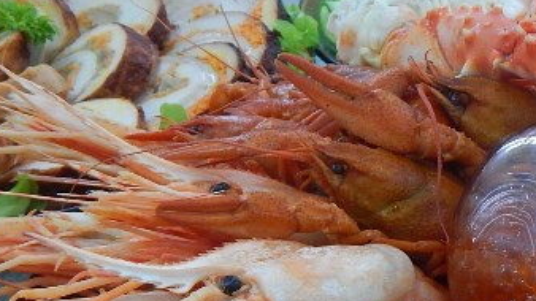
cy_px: 349
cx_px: 587
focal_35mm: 94
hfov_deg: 21.5
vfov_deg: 12.6
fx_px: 1336
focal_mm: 6.8
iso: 320
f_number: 3.4
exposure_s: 1/30
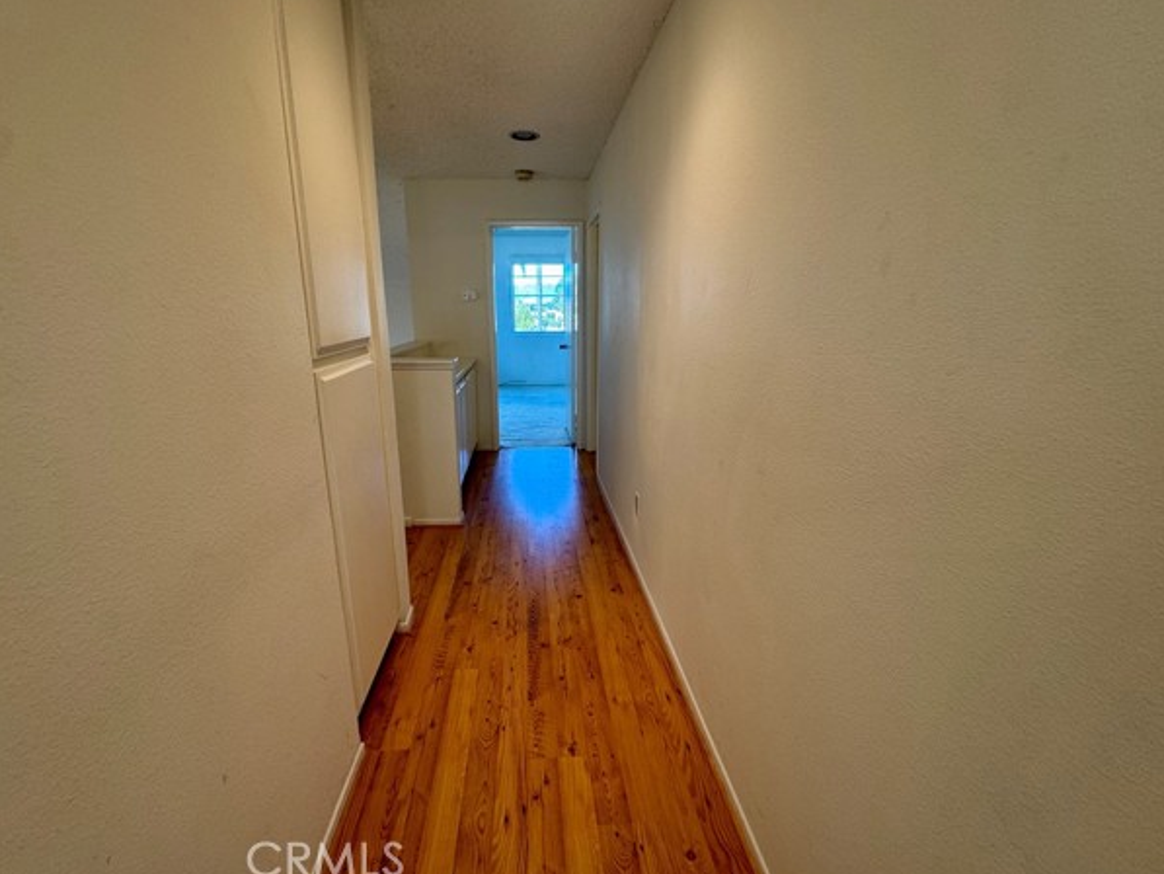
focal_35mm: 15
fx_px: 504
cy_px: 419
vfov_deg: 81.7
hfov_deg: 98.1
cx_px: 558
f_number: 2.2
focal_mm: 2.22
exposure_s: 1/120
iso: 100
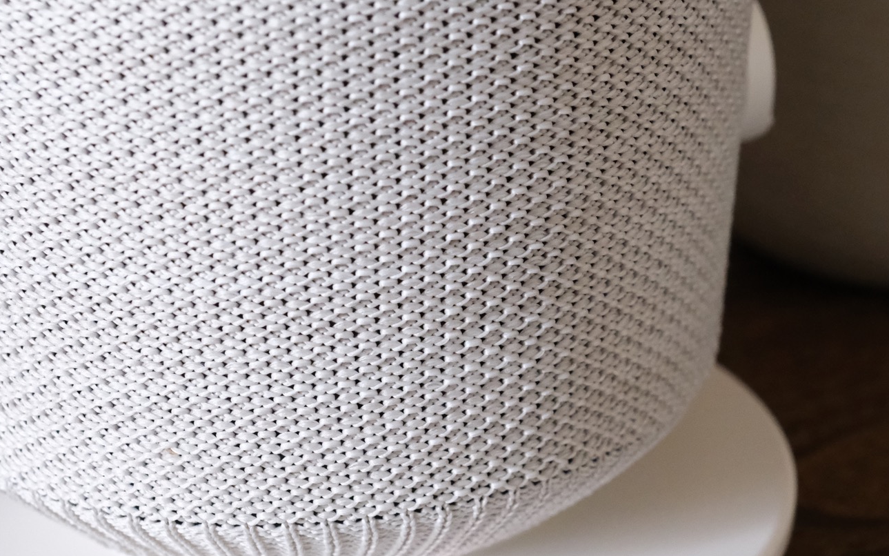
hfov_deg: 27.7
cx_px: 567
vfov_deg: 17.6
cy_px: 242
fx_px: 1793
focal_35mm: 74
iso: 6400
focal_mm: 25.7
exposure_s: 1/125
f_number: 4.5
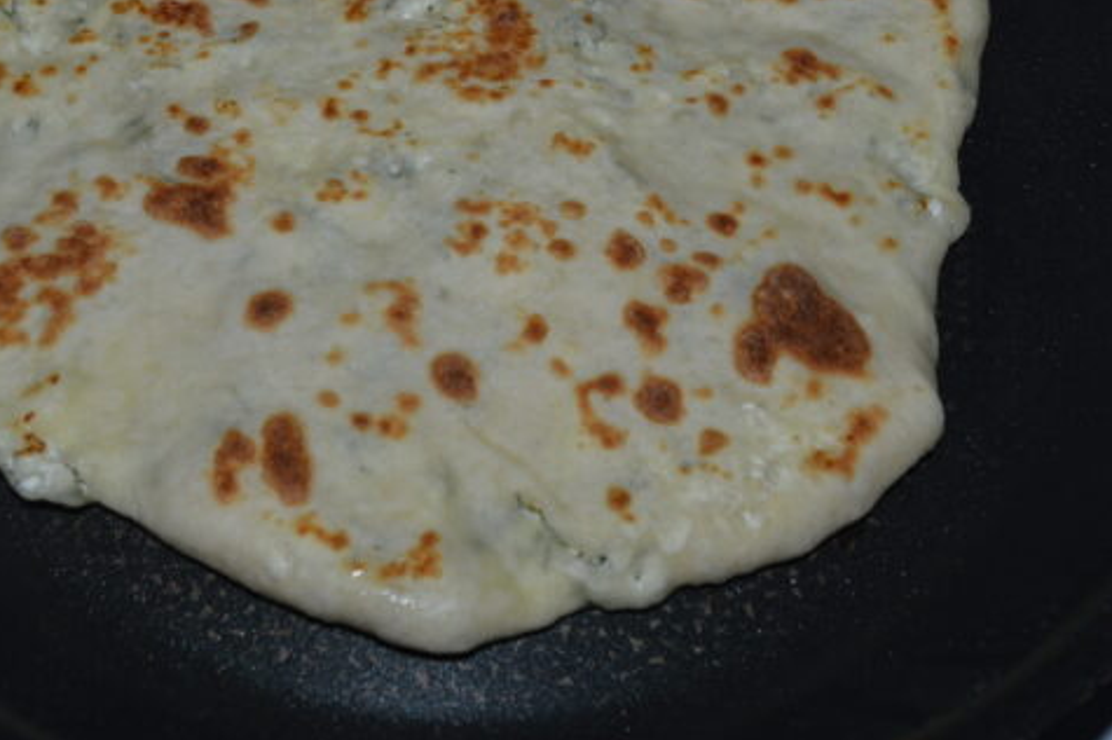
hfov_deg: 37.5
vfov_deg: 25.3
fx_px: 1636
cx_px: 475
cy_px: 221
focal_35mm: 53
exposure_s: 1/60
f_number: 8
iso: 100
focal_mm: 24
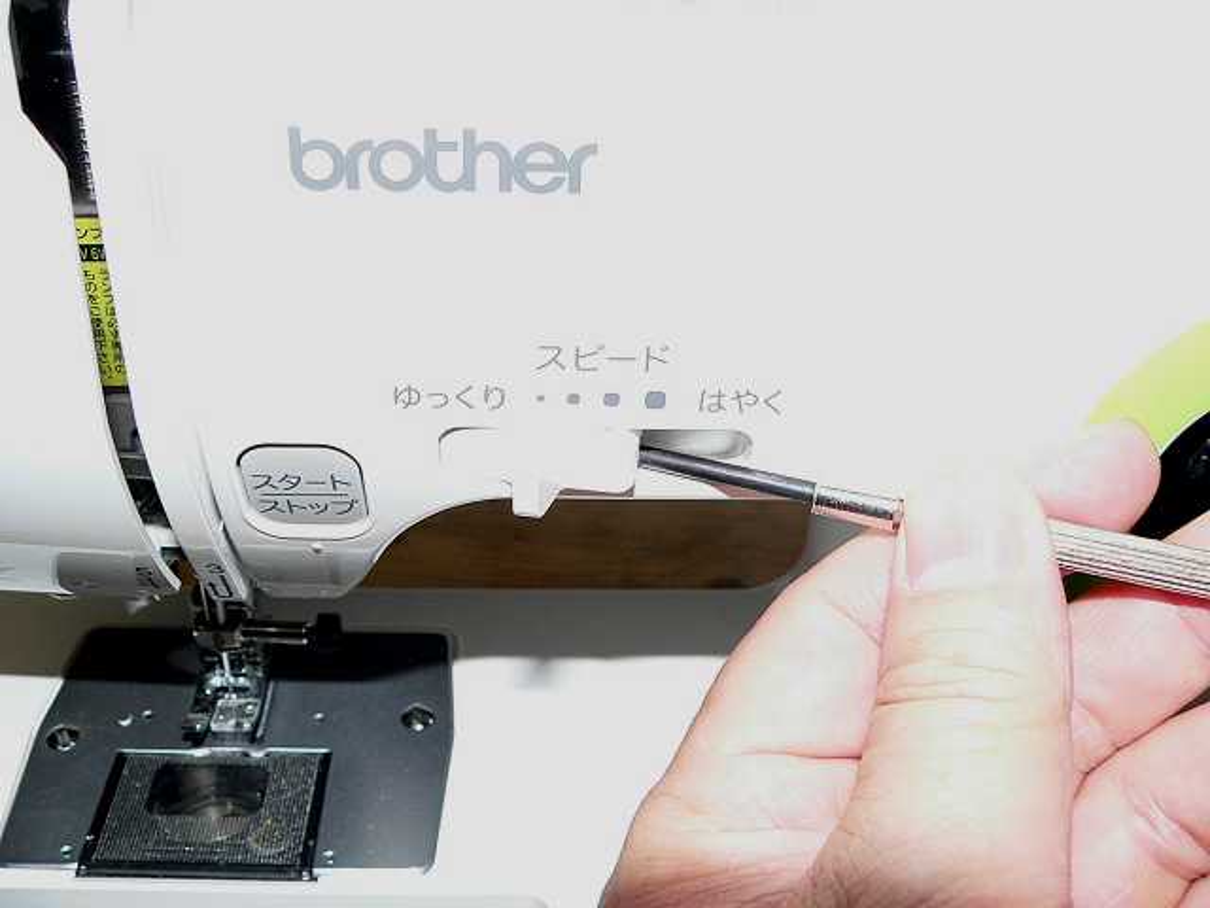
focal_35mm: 36
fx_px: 1258
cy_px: 454
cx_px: 605
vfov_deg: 39.7
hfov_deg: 51.4
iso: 200
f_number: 4
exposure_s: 1/60
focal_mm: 6
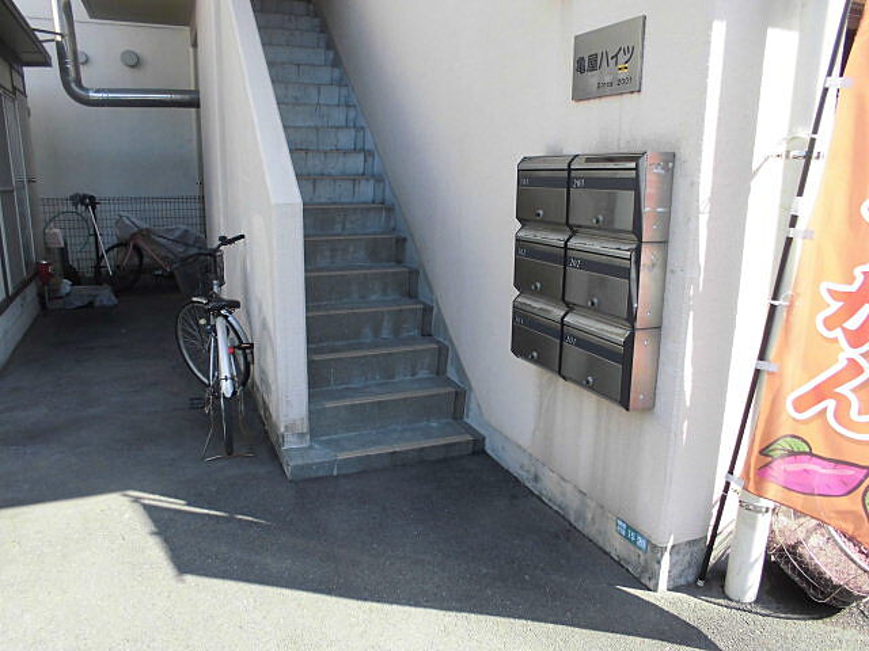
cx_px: 434
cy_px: 326
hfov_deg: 67.3
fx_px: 653
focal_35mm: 26
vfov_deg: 53.1
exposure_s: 1/160
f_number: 3.5
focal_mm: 4.6
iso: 100
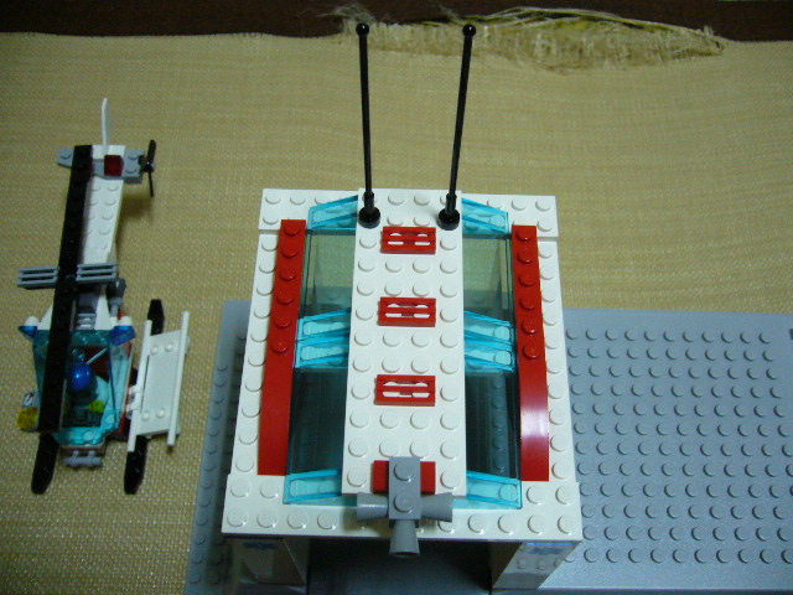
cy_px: 298
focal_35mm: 35
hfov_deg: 52.6
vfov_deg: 40.7
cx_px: 396
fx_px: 802
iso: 200
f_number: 2.8
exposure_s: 1/10
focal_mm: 5.8
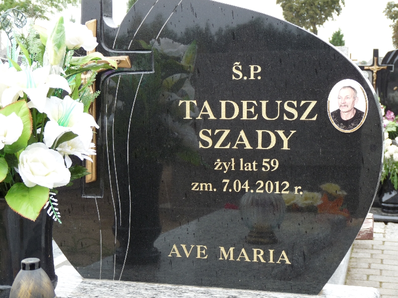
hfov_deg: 26.0
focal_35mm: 75
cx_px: 199
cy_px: 149
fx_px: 862
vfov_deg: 19.6
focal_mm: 13.3
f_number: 3.4
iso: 100
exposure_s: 1/80
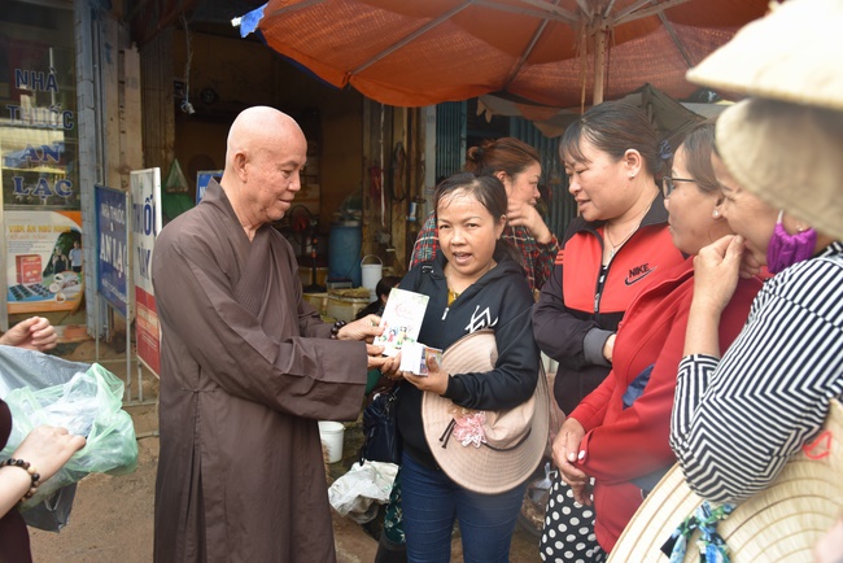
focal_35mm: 30
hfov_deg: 61.9
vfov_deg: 43.6
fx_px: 703
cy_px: 282
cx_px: 422
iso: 400
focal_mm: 30
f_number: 5
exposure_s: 1/100
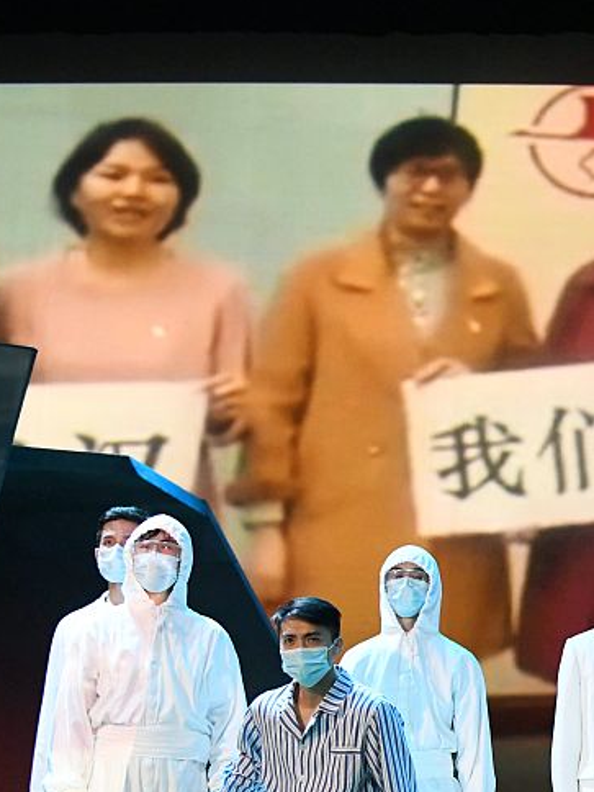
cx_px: 856
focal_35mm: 167
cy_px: 512
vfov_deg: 11.8
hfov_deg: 8.7
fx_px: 3821
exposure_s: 1/250
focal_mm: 70
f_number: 4
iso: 6400
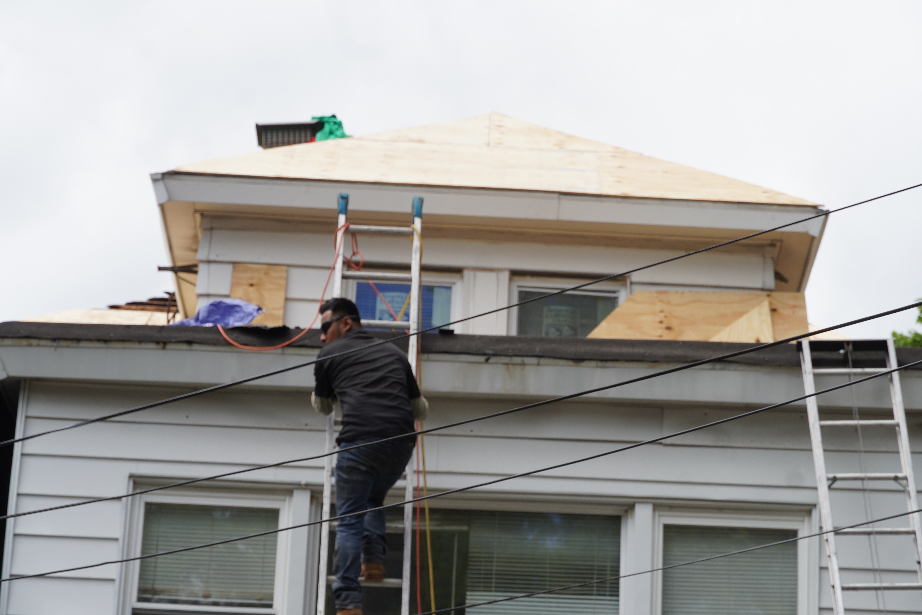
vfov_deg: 11.9
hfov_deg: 17.7
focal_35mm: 116
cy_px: 308
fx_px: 2958
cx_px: 461
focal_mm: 77
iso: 100
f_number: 8
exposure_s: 1/250
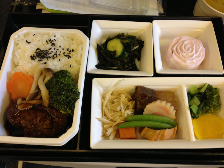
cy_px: 84
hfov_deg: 55.4
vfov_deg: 42.9
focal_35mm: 33
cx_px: 112
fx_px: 213
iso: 160
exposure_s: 1/20
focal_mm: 4.13
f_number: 2.4
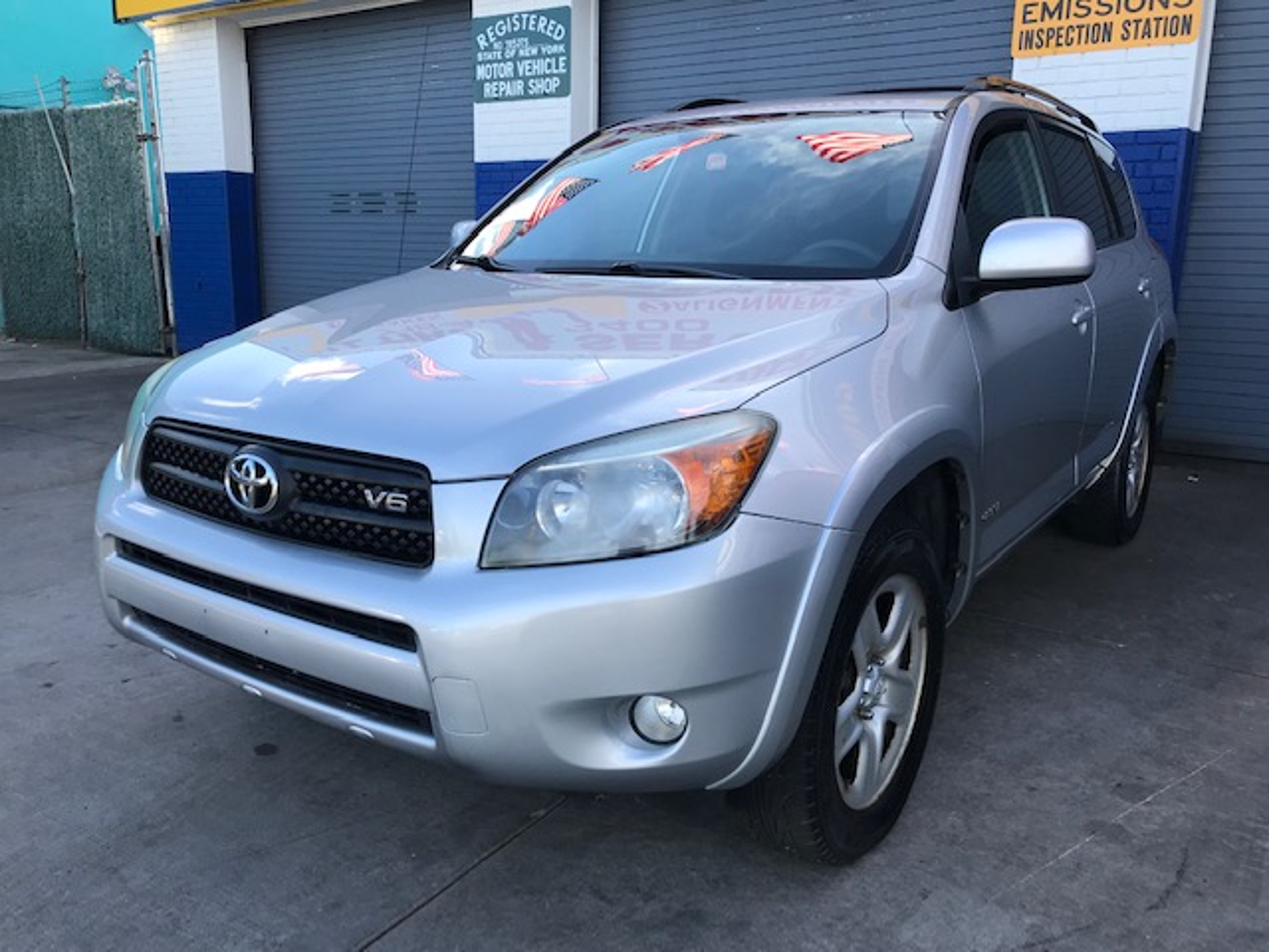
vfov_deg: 49.7
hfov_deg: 63.4
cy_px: 476
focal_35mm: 28
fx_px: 1026
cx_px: 634
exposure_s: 1/577
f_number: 1.8
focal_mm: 3.99
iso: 20
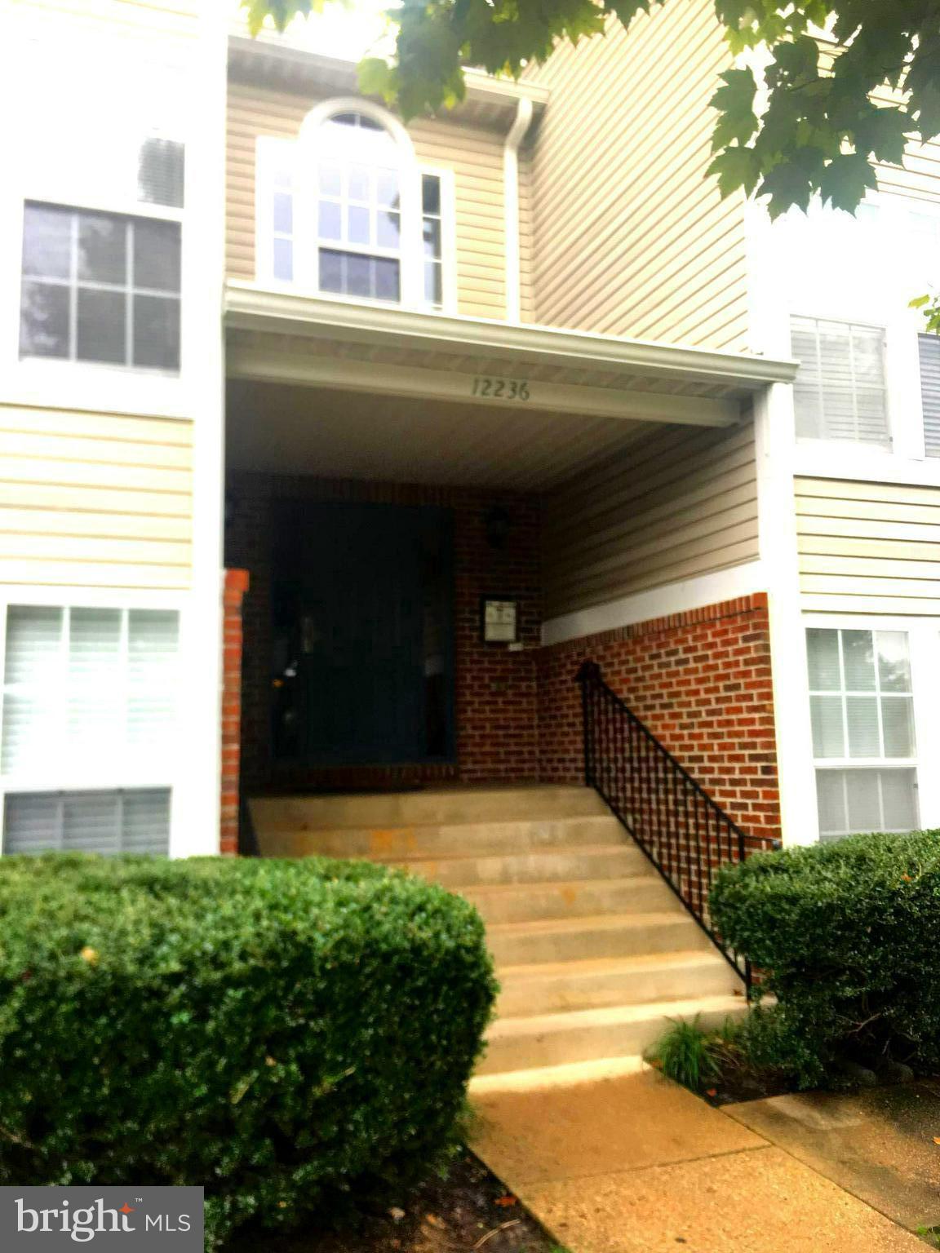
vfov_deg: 61.7
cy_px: 626
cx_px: 470
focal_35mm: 29
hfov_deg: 48.2
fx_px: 1050
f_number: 2.2
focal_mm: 4.15
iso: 40
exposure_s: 1/120
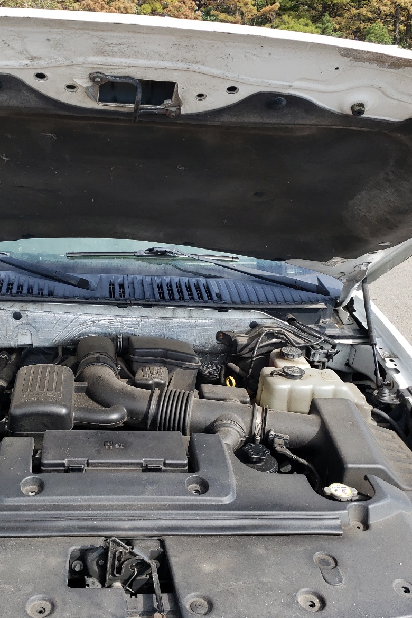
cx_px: 150
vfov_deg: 51.9
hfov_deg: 35.7
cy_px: 303
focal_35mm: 37
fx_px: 635
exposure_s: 1/1111
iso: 50
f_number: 1.5
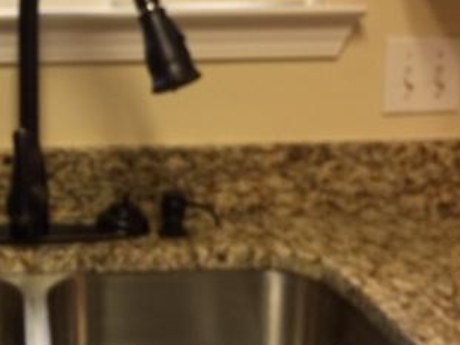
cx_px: 46
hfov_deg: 30.7
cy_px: 128
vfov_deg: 24.4
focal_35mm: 60
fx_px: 798
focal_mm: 4.15
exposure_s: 1/15
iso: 80
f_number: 2.2
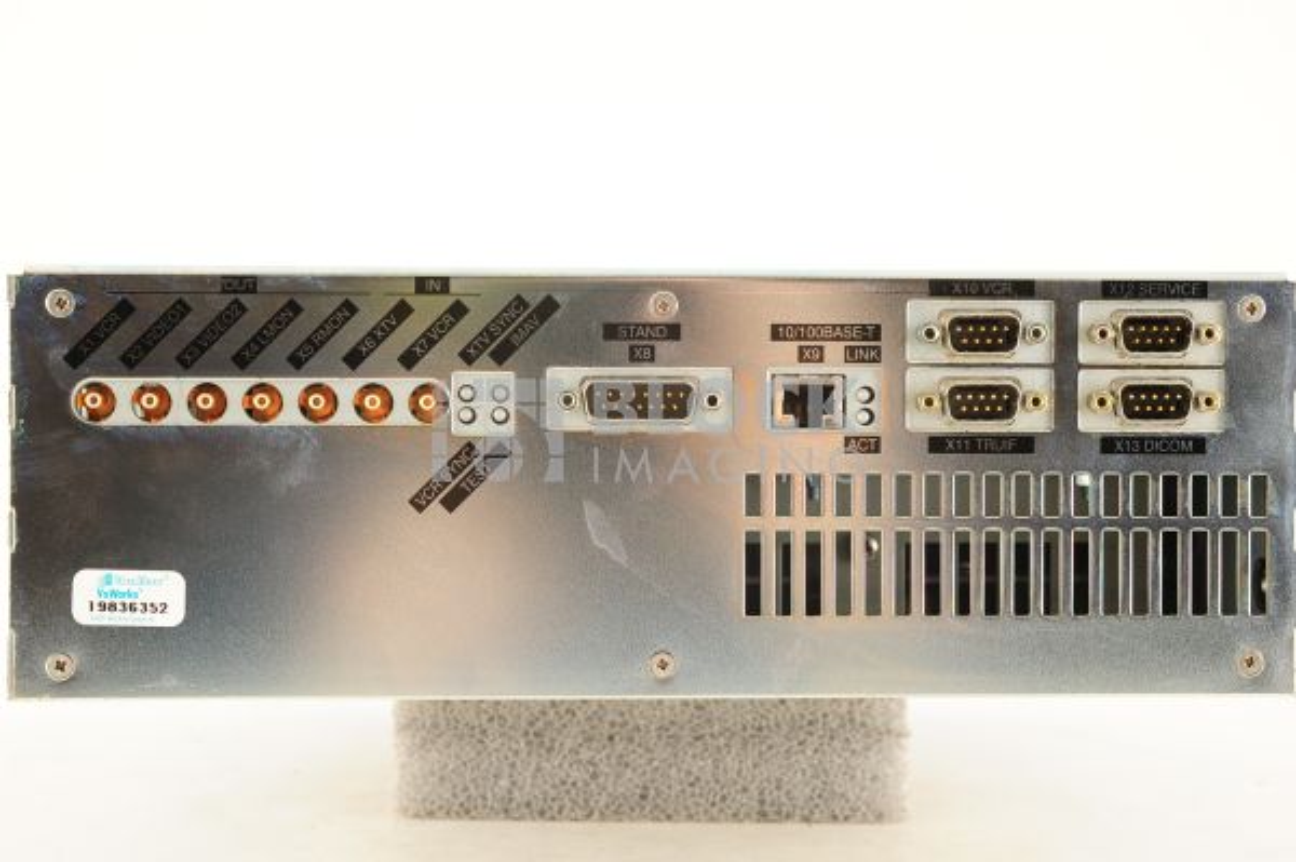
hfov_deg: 39.6
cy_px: 431
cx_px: 648
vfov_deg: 26.9
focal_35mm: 50
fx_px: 1798
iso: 1600
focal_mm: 50
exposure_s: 1/125
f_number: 9
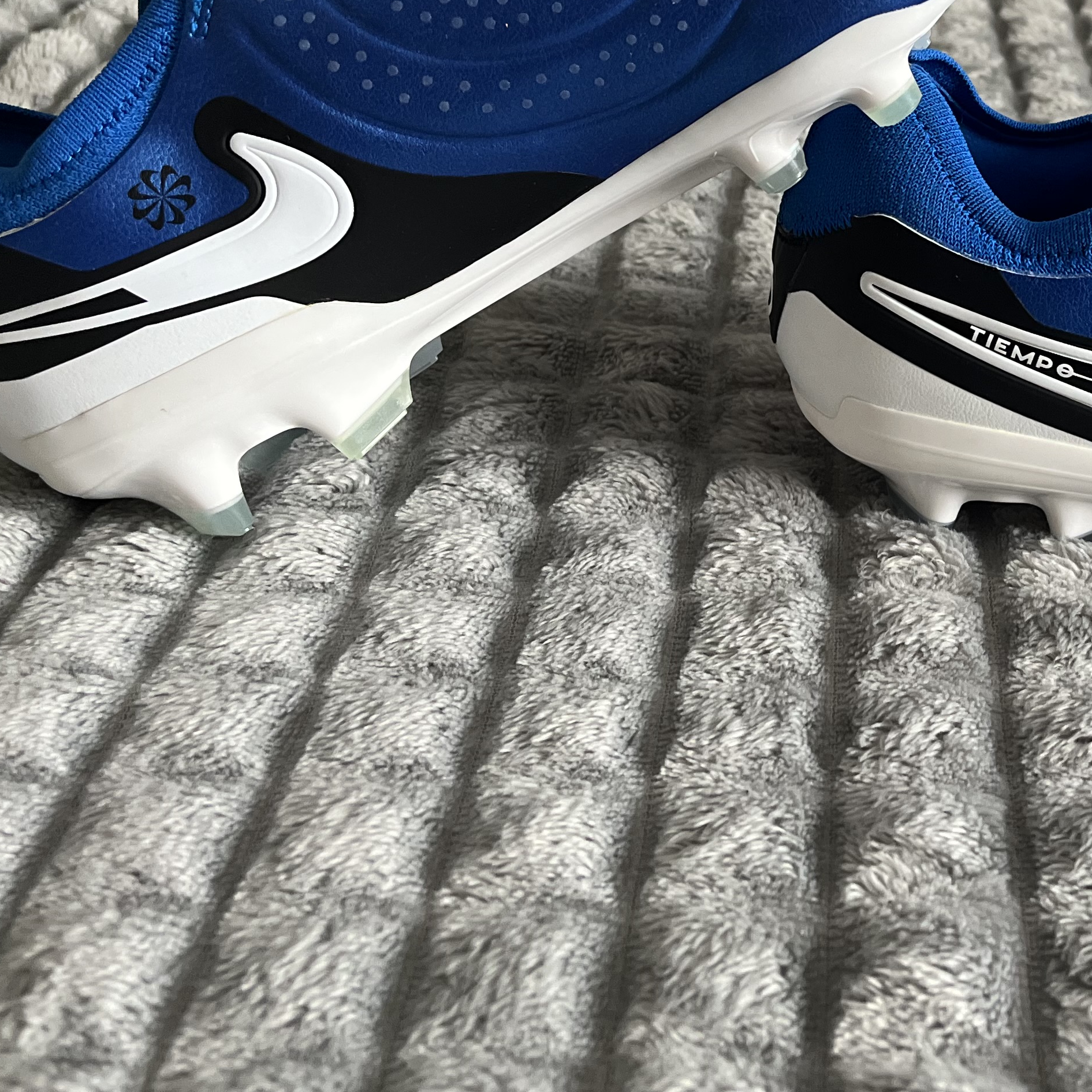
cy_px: 231
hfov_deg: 33.0
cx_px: 972
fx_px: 1749
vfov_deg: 33.7
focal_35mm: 49
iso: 250
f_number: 1.6
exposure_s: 1/50
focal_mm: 5.1
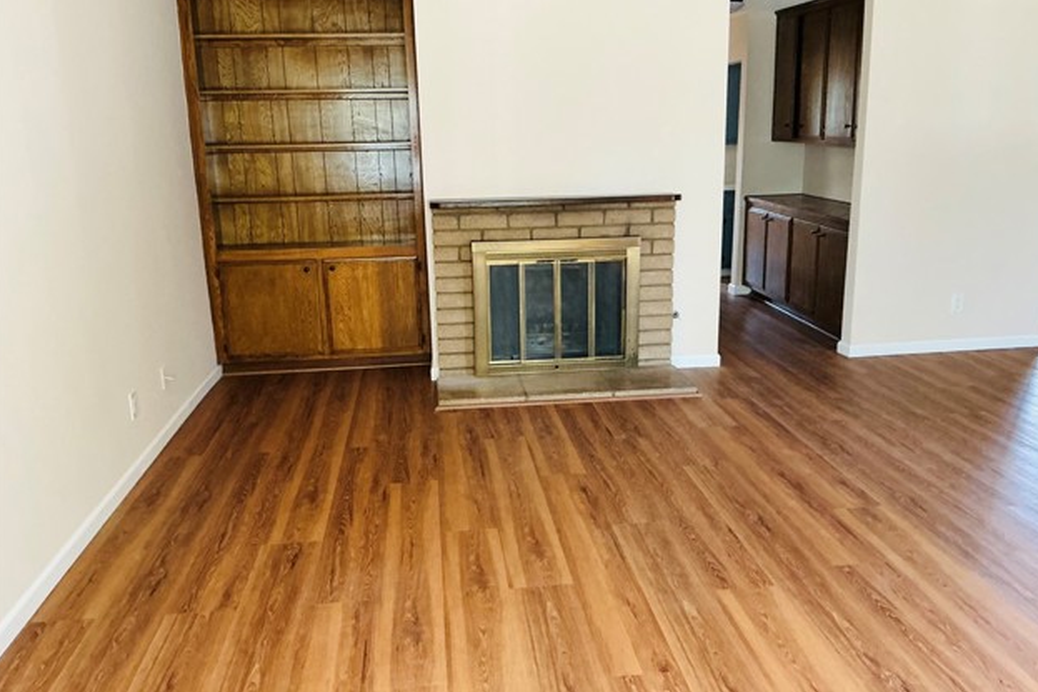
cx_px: 525
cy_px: 347
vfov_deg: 42.3
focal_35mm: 31
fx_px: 894
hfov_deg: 60.3
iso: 200
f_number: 1.8
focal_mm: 3
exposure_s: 1/60
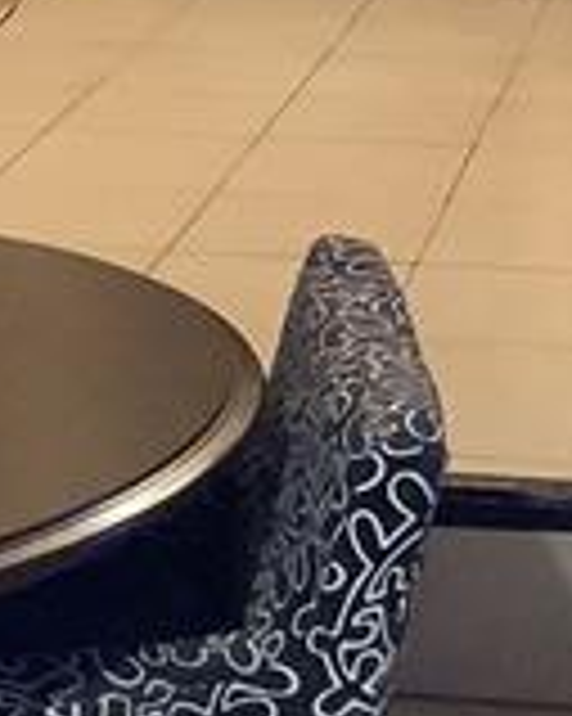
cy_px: -284
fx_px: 3093
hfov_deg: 10.6
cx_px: 315
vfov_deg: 12.7
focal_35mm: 146
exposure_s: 1/30
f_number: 2.4
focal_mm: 3.3
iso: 800
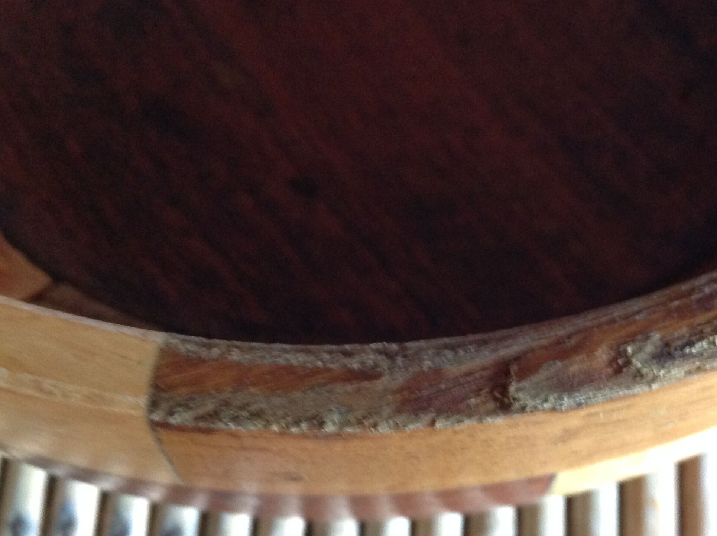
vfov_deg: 30.8
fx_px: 972
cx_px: 440
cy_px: 311
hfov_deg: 40.3
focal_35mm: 47
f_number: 2.4
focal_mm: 4.28
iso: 320
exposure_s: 1/15
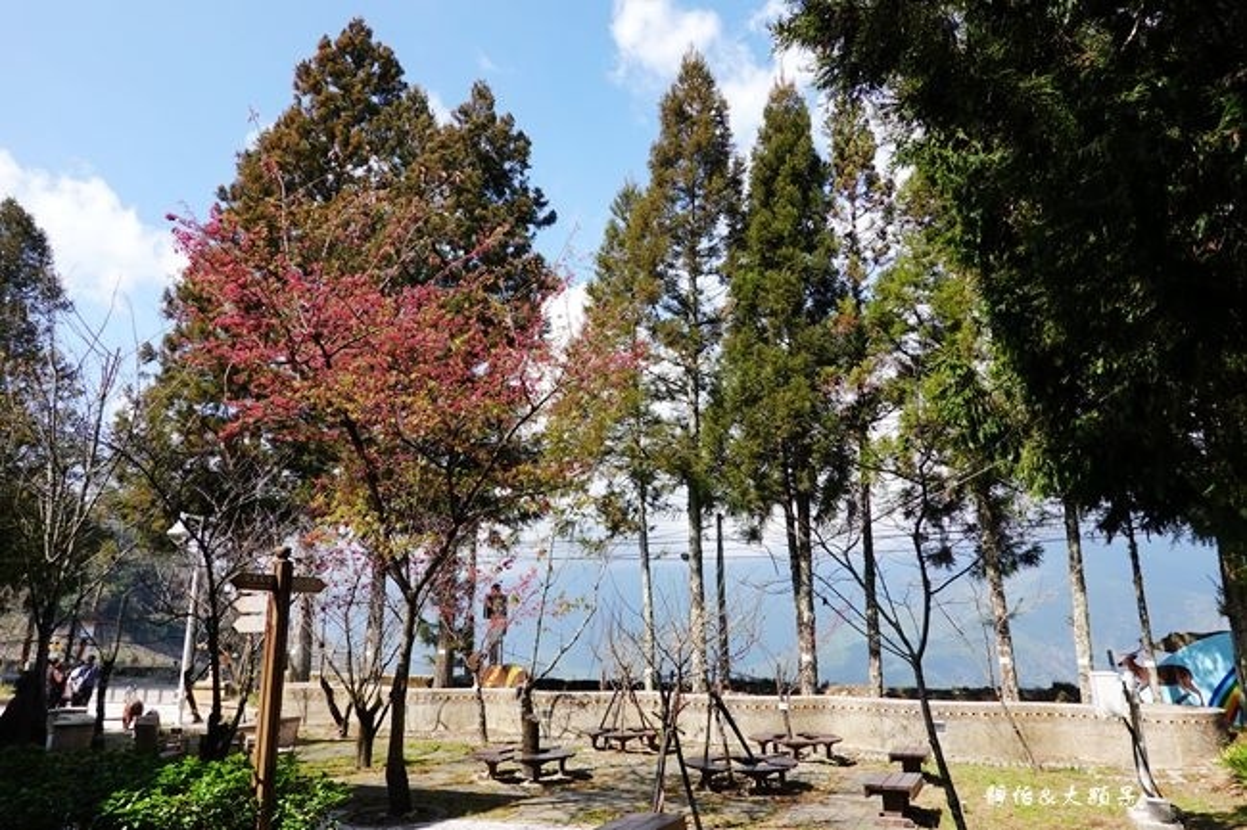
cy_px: 415
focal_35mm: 24
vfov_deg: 53.1
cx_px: 624
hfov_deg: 73.8
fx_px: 831
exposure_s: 1/320
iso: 125
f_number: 5.6
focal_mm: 9
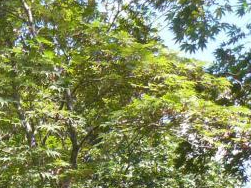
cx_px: -243
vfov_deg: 9.6
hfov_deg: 12.0
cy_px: 326
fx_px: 1065
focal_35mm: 147
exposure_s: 1/125
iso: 100
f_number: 4
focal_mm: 6
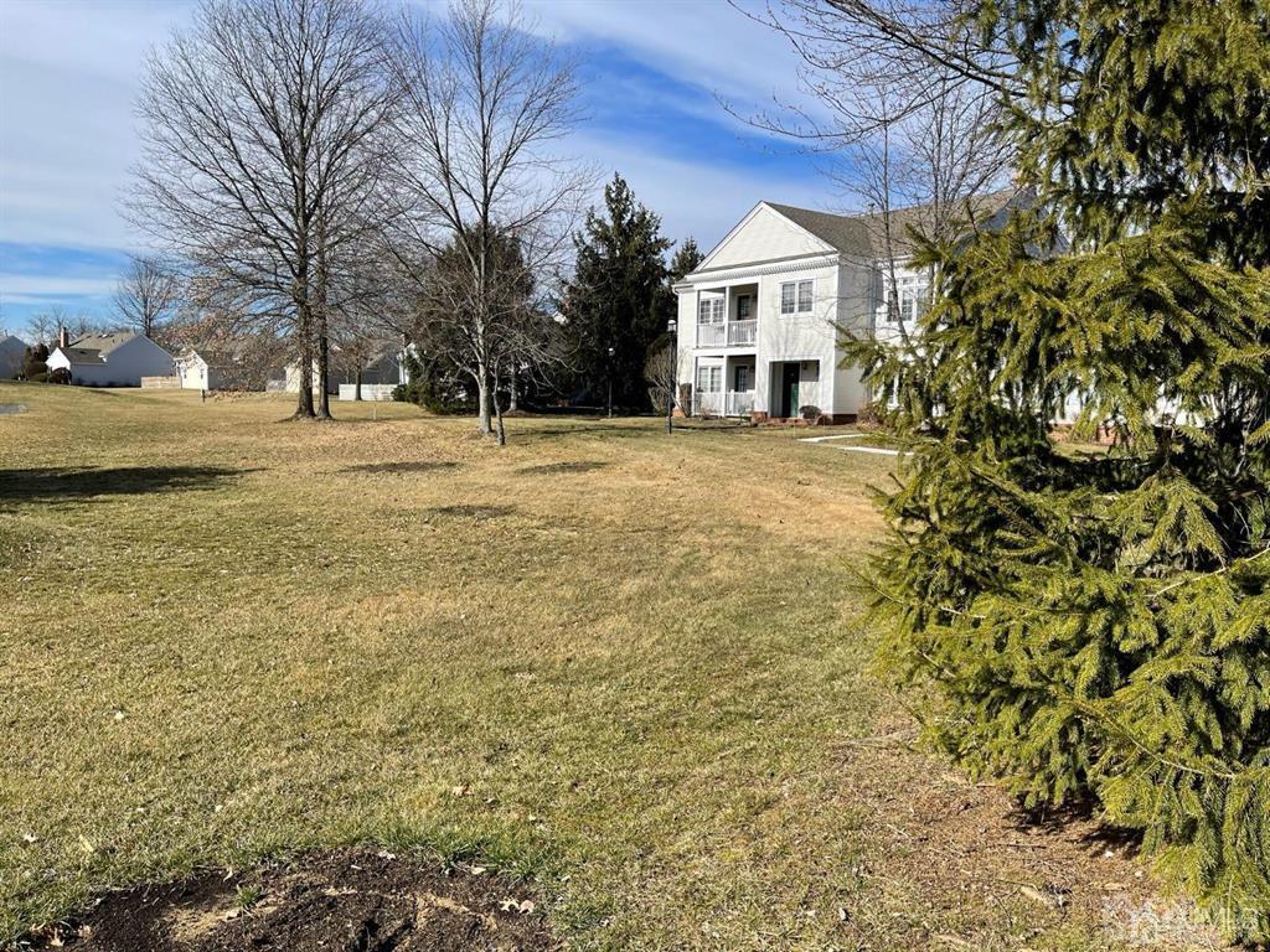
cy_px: 476
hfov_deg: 67.3
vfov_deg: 53.1
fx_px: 954
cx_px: 635
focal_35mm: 26
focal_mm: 5.1
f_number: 1.6
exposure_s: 1/3165
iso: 32
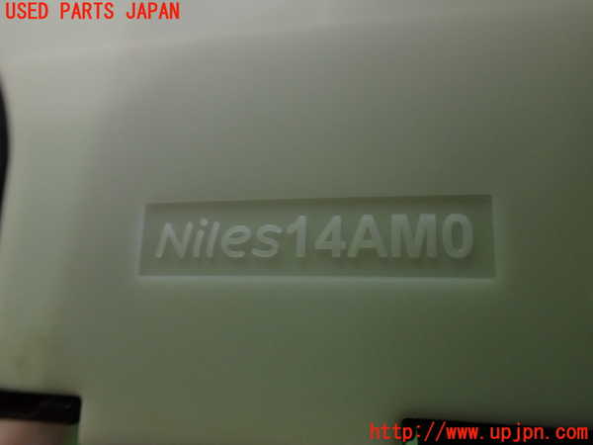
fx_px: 514
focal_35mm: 30
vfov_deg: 46.8
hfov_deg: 60.0
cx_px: 296
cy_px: 222
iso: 400
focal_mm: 5.4
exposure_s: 1/125
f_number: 2.3
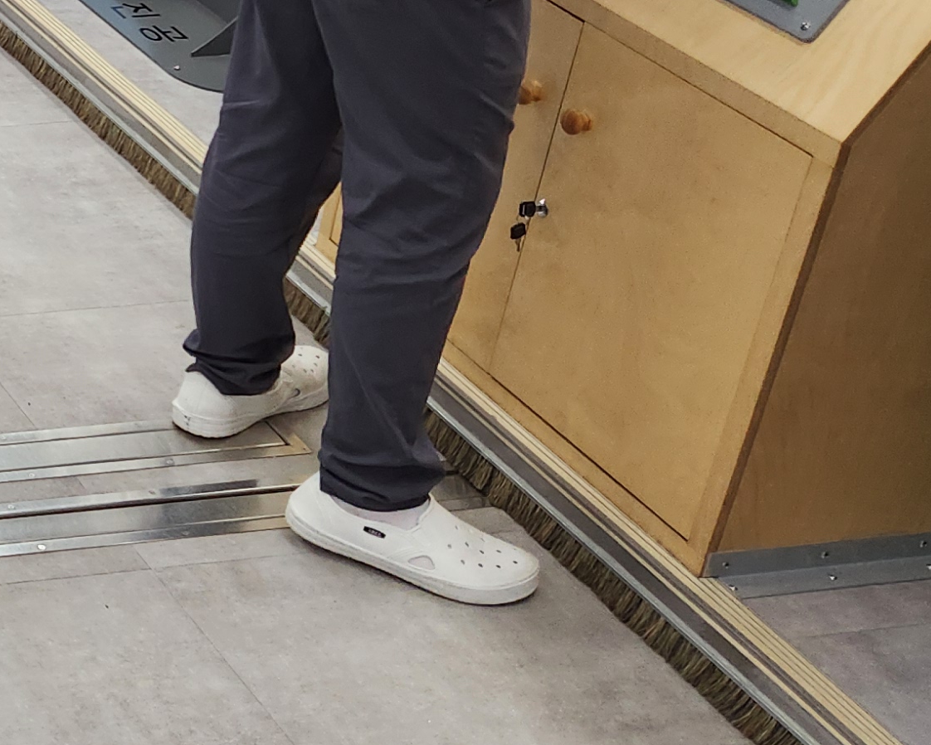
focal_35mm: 80
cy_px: -4
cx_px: -683
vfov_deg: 18.7
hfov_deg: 19.0
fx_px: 2205
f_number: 1.8
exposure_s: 1/180
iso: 160
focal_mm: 5.4
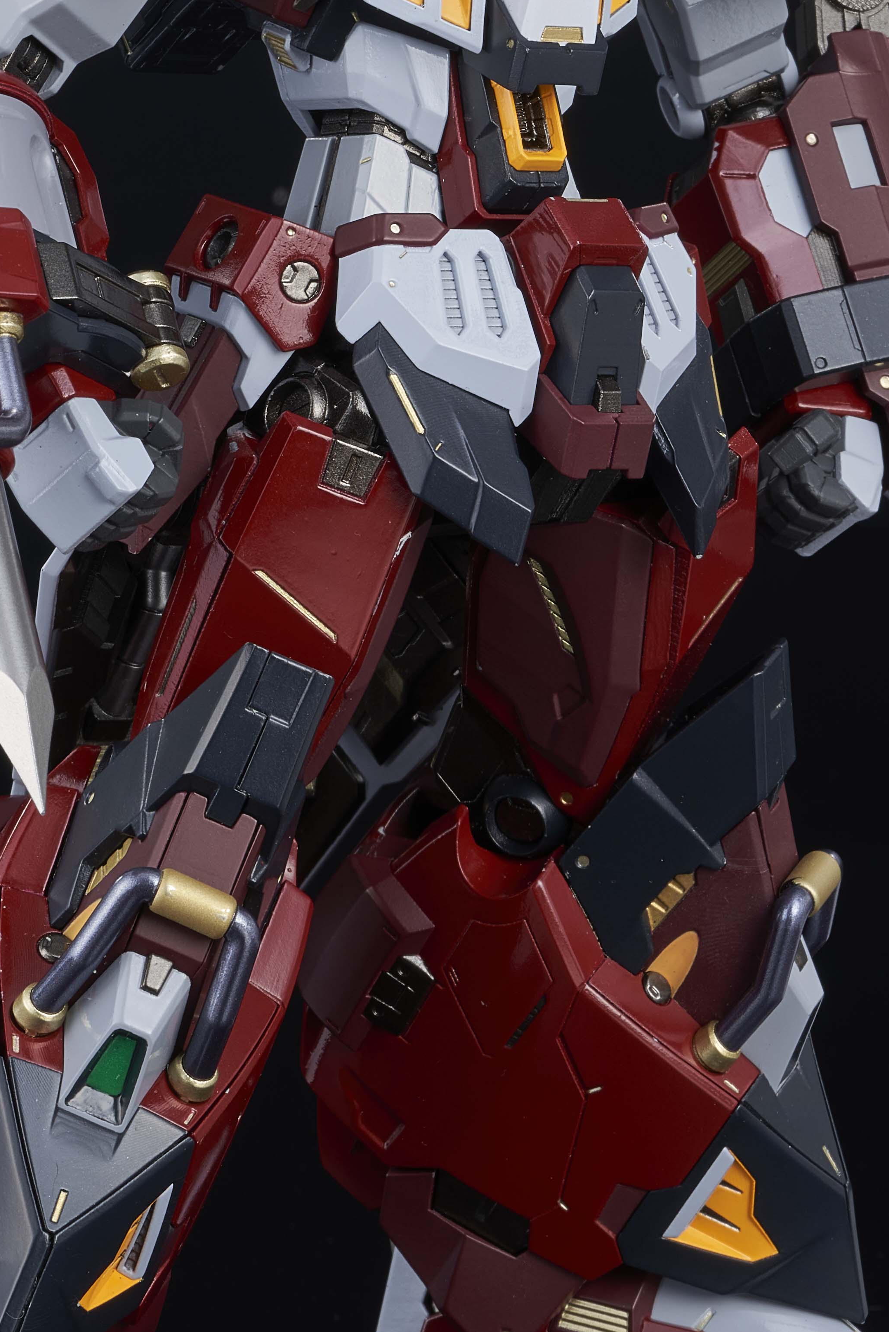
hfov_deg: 5.9
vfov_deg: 8.8
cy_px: 273
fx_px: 8627
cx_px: 327
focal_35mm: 233
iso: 100
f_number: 16
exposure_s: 1/125
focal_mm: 90
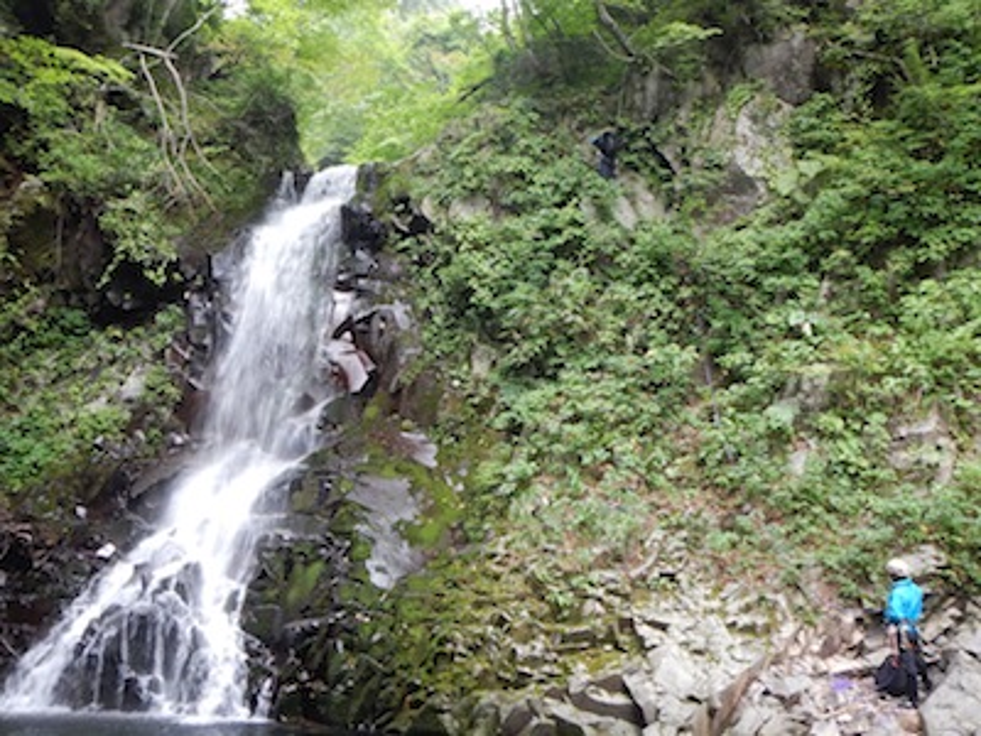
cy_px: 368
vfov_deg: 46.8
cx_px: 490
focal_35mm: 30
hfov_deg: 60.0
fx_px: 850
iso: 180
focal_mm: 5.5
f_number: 3.9
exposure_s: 1/30
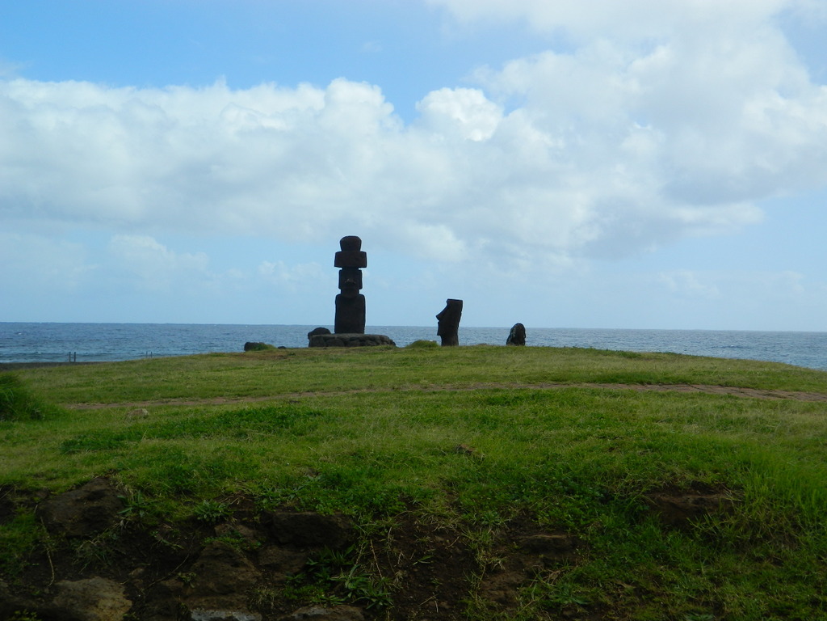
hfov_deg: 33.8
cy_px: 310
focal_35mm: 57
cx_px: 414
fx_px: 1362
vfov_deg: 25.7
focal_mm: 10.2
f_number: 3.8
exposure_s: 1/800
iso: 80
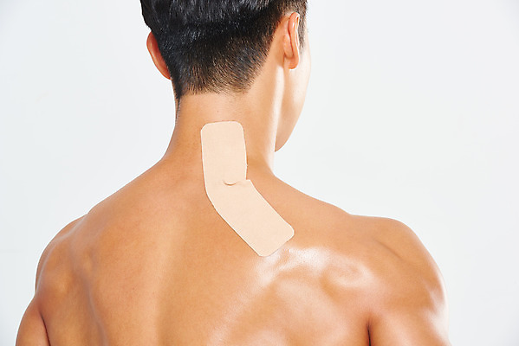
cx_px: 260
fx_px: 2885
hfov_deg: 10.3
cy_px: 173
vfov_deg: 6.9
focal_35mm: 200
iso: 100
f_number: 14
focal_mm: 200
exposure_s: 1/125
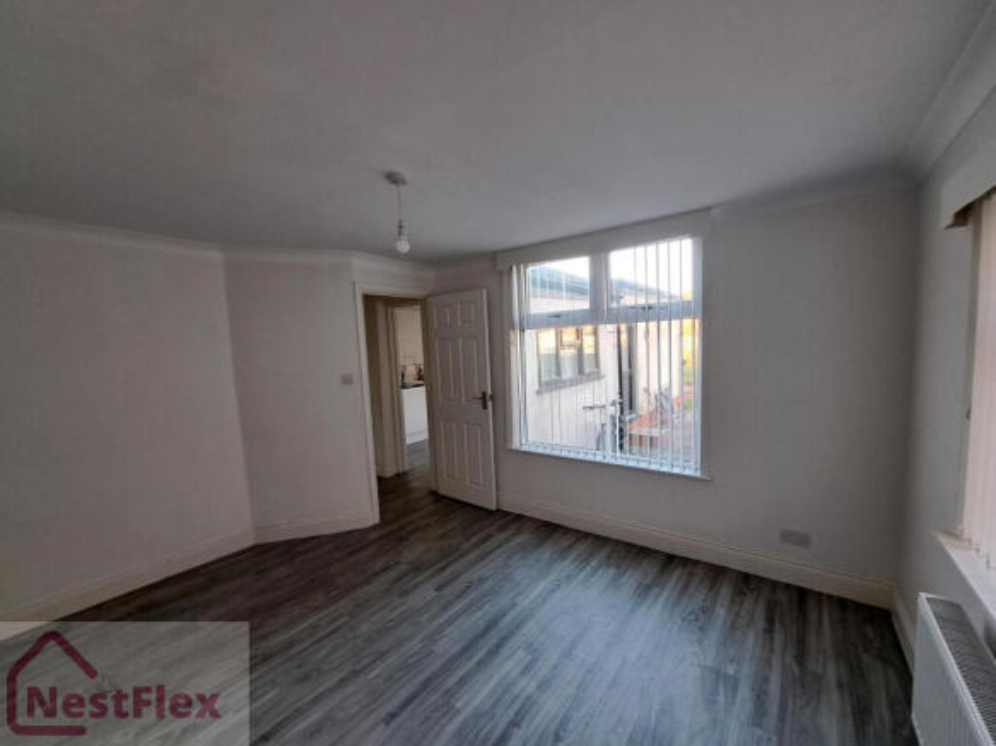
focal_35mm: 13
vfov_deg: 89.9
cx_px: 498
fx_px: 374
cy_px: 373
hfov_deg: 106.2
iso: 80
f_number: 2.2
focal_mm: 1.74
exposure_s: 1/50
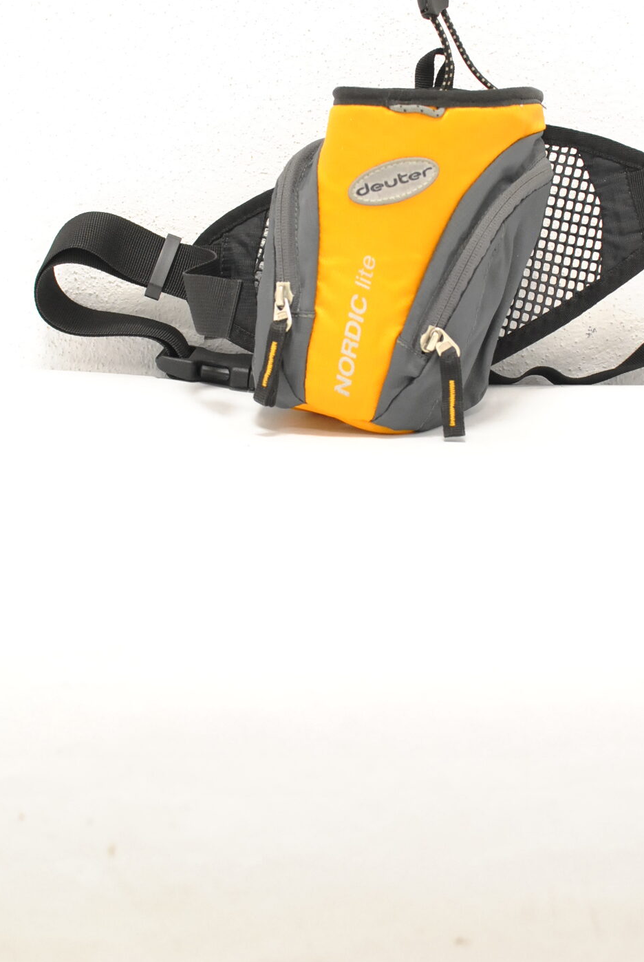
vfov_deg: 27.6
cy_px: 303
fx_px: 1945
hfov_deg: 18.8
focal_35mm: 73
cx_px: 366
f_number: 4
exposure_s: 1/80
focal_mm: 35
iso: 800
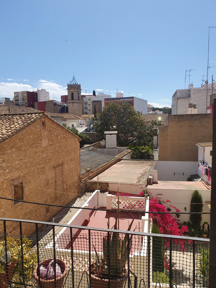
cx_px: 108
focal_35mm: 26
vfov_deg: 67.3
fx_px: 216
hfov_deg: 53.1
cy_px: 144
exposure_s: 1/2056
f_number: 2.4
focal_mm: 4.3
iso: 50
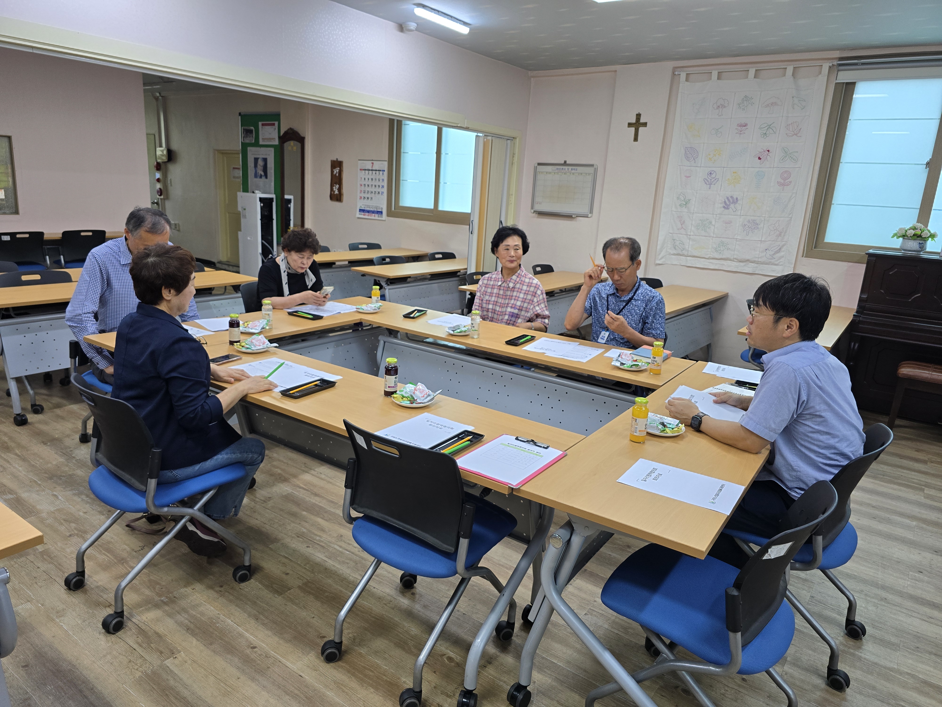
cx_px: 471
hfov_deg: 73.9
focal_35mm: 23
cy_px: 354
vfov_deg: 58.9
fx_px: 626
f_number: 1.7
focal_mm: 6.3
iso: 100
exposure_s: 1/120
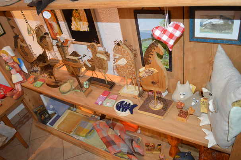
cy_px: 80
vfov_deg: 47.9
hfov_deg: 67.4
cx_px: 120
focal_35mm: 27
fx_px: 181
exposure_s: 1/60
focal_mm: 18
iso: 2200
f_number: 3.5
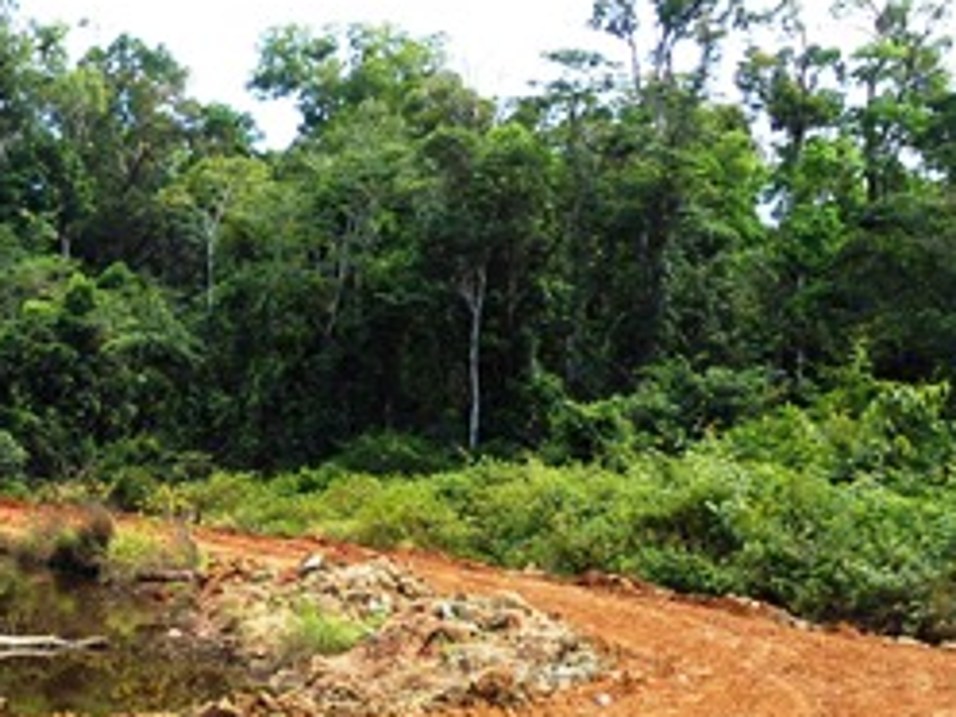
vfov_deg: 21.8
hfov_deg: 27.9
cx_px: 100
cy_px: 528
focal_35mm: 67
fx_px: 1850
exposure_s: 1/250
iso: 80
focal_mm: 4.7
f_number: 2.8
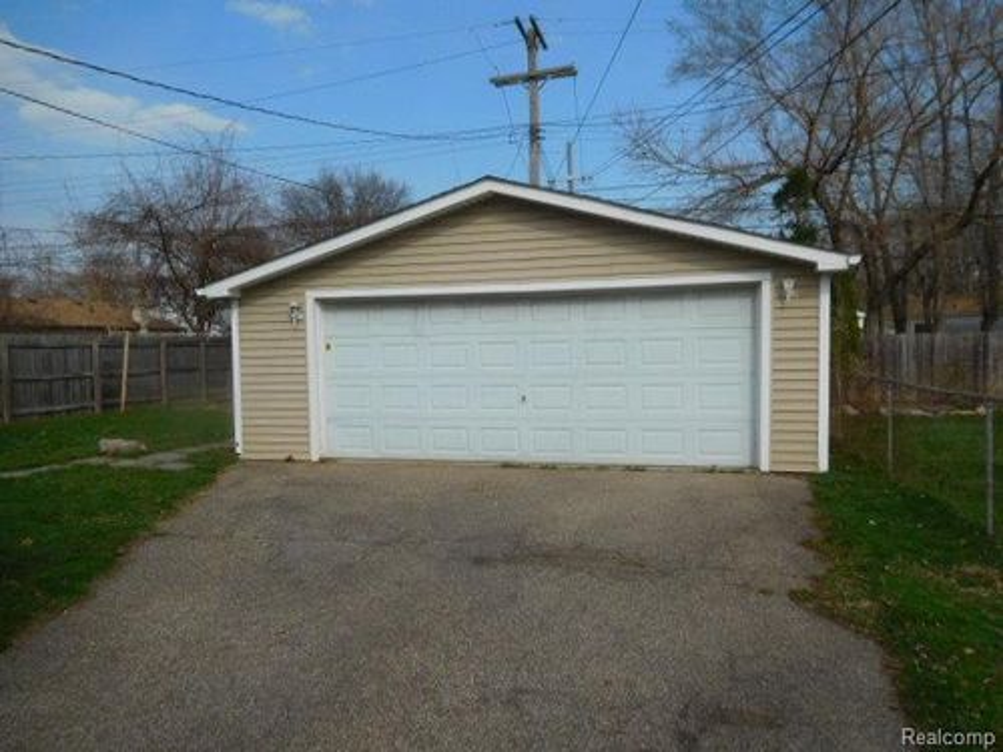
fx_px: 724
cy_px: 376
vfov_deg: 54.9
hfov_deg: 69.4
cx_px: 502
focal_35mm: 25
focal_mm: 4.5
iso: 125
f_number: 6.8
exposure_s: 1/640
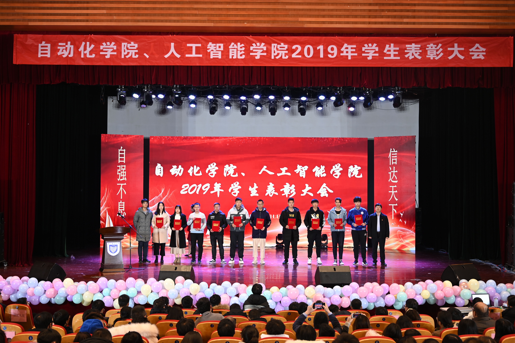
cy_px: 172
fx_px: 572
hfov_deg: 48.5
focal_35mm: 40
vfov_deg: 33.4
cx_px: 258
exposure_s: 1/40
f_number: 4
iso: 360
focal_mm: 40
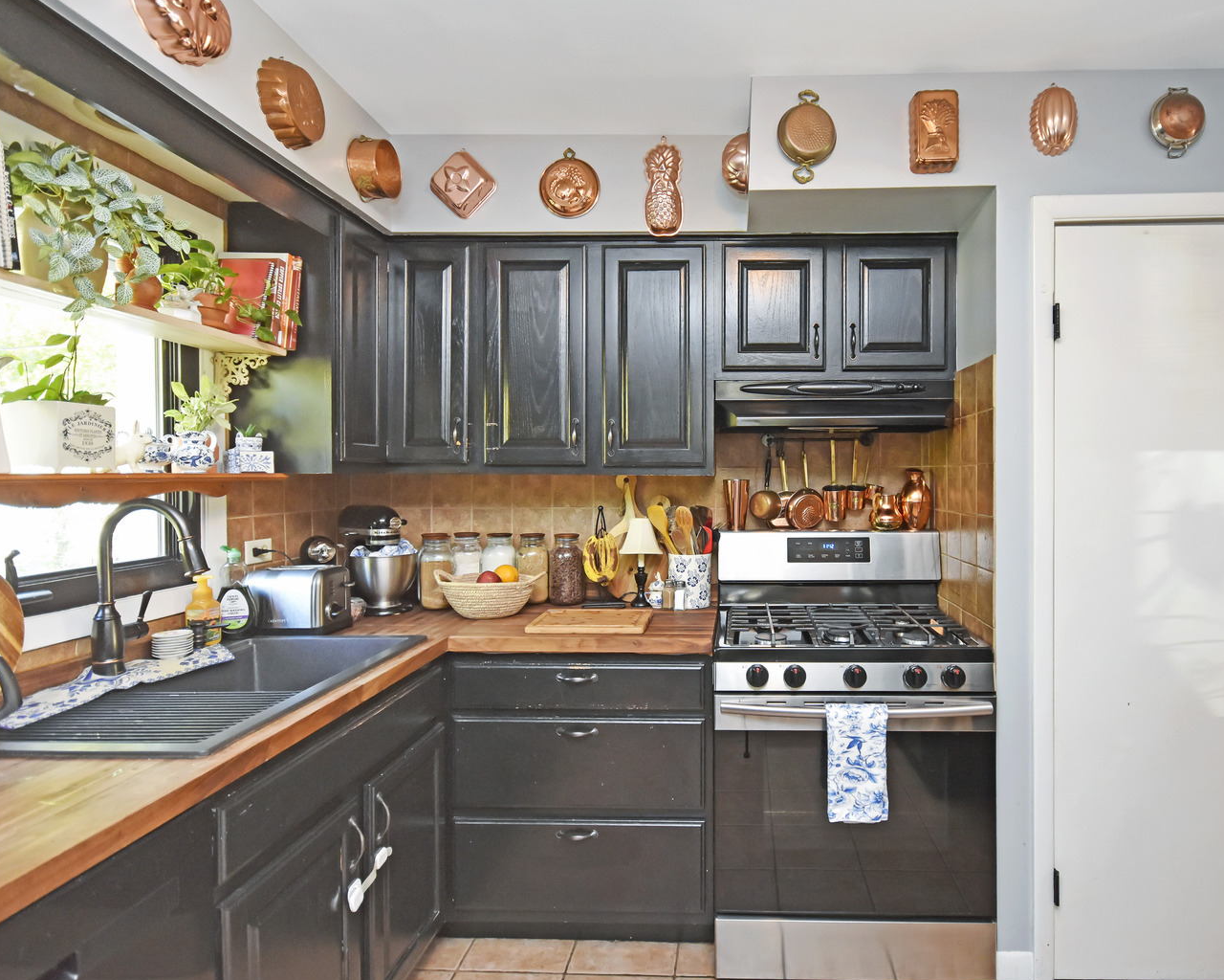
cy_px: 491
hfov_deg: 80.7
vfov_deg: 69.2
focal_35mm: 20
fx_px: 710
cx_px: 724
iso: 1100
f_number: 4.2
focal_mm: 11
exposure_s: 1/60
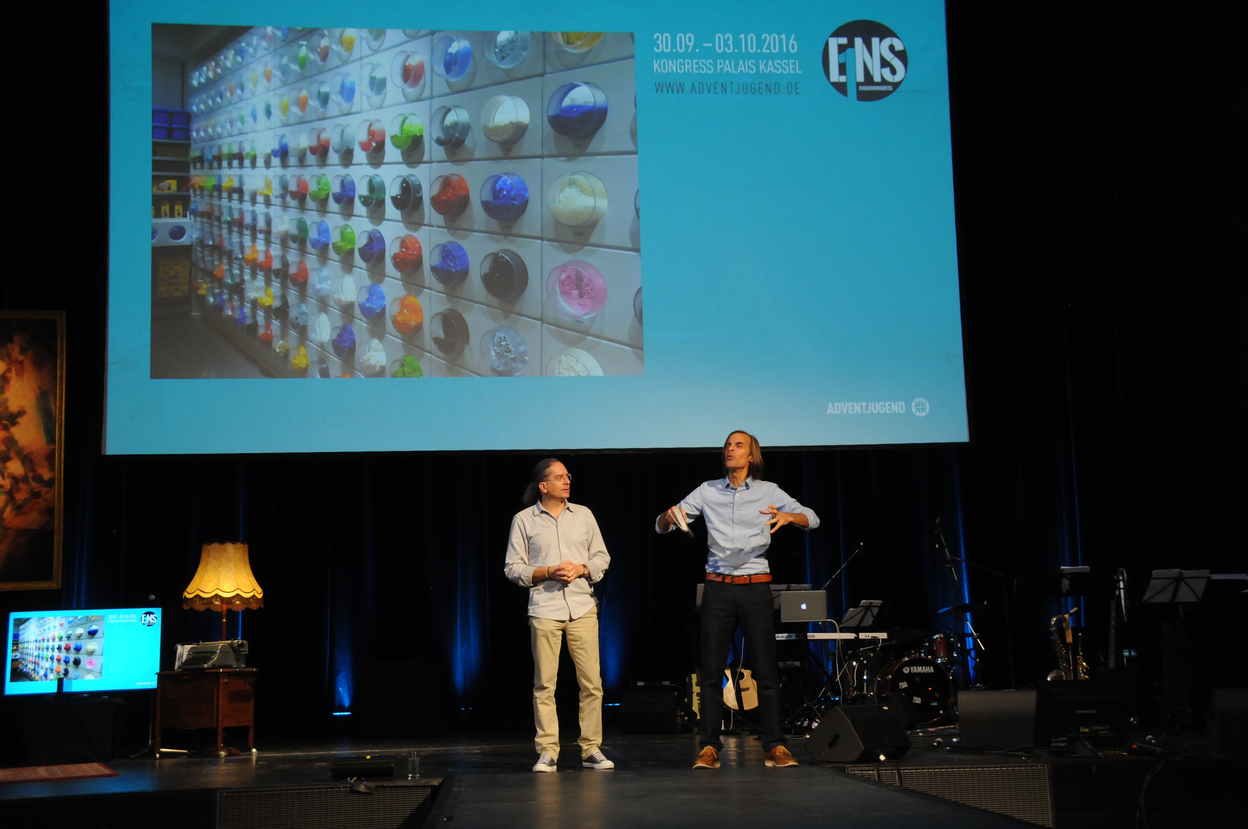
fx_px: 1662
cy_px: 414
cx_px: 624
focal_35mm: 48
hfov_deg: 41.2
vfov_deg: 28.0
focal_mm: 32
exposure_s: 1/100
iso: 1400
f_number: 5.6
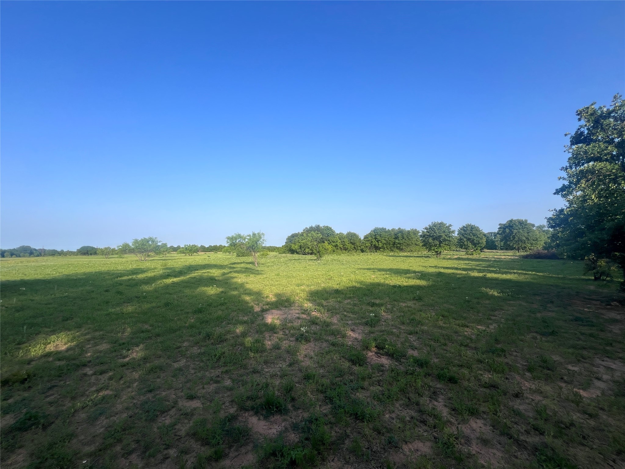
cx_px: 312
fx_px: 235
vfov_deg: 89.9
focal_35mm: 13
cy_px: 234
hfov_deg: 106.2
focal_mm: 1.57
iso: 32
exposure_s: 1/1449
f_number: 1.8
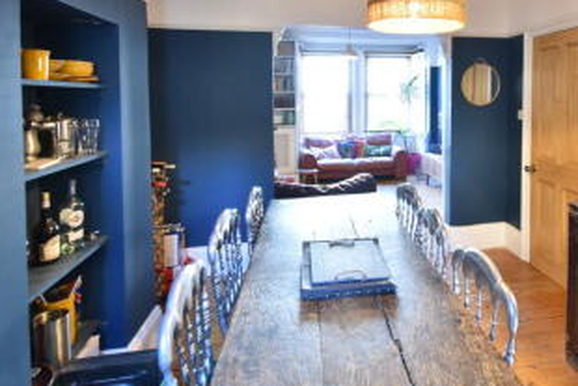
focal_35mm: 23
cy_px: 98
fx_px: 369
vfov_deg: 52.8
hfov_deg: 74.6
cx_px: 365
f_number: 3.5
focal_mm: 10
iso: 500
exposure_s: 1/6
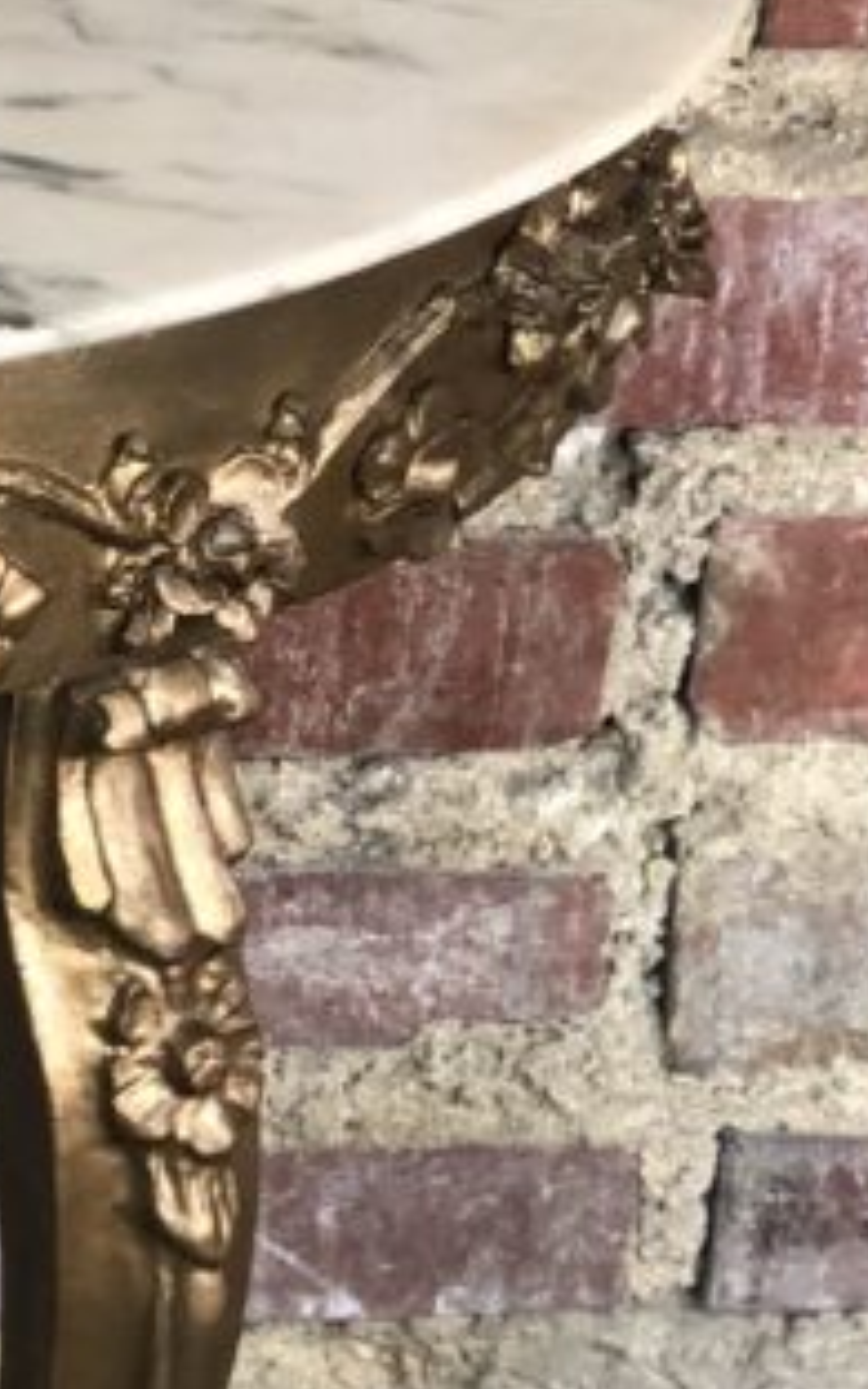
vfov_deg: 11.5
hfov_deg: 7.0
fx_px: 6851
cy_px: 1407
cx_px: -779
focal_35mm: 181
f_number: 2.4
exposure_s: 1/50
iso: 80
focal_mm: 6
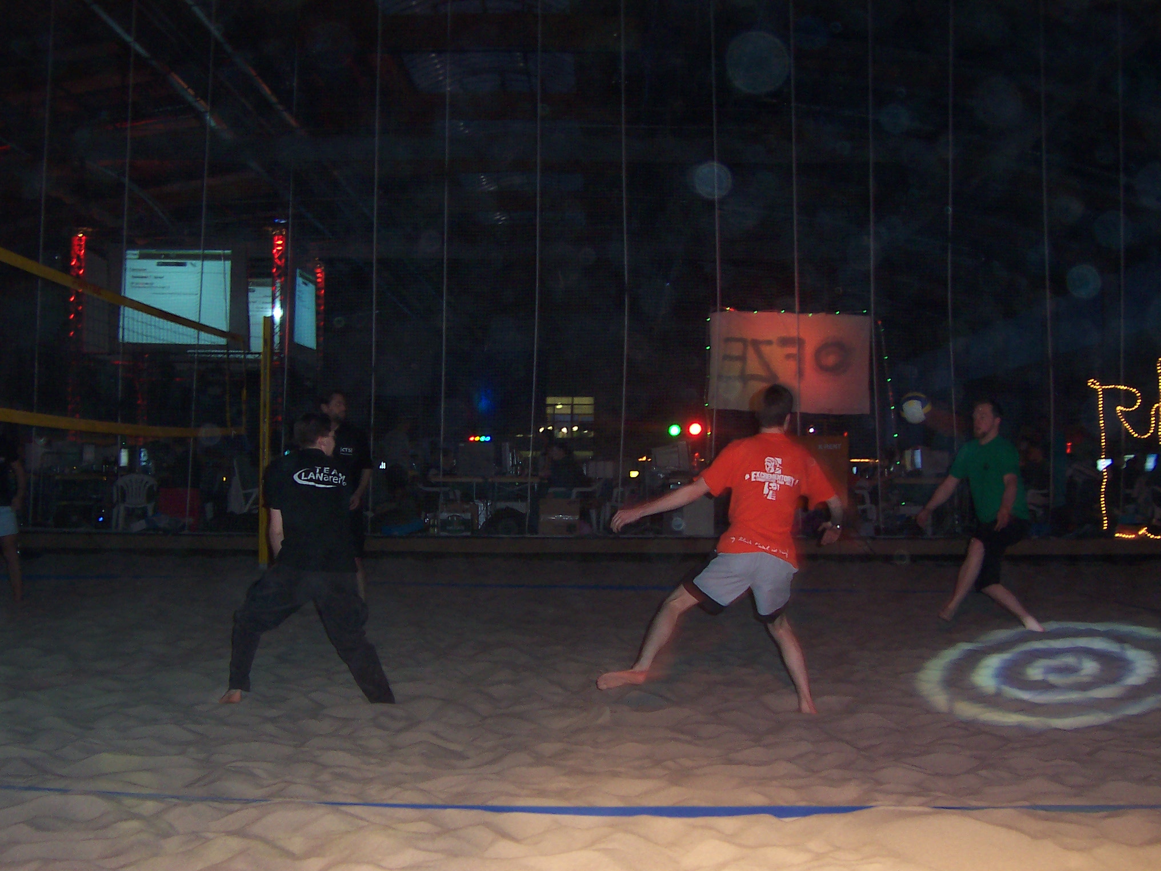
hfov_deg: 52.6
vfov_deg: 40.7
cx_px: 580
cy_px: 436
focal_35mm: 35
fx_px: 1174
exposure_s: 1/30
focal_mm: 5.6
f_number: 2.8
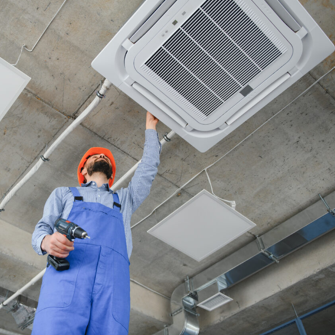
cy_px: 165
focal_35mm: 35
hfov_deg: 46.4
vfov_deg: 47.2
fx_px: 383
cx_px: 108
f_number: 2.8
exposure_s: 1/320
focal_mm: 27
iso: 400
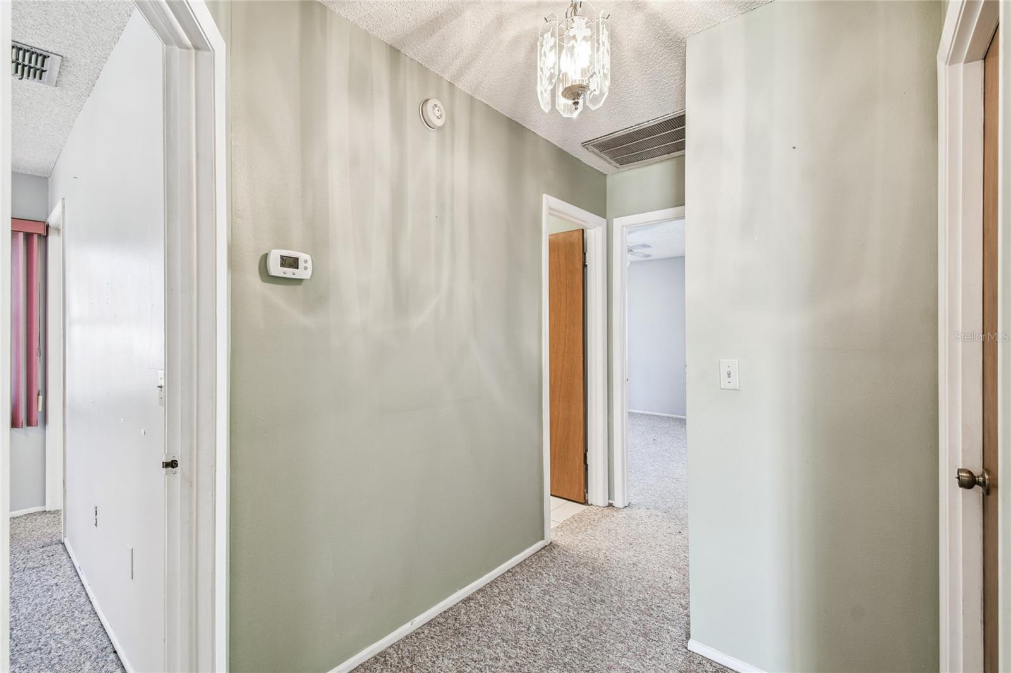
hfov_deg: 100.4
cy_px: 336
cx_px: 506
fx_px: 421
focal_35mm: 15
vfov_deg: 77.3
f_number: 7.1
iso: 100
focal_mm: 10
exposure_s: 1/1.67
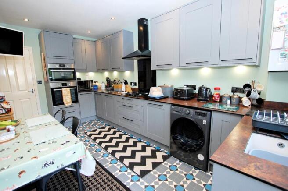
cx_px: 144
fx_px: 132
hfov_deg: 95.0
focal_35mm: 16
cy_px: 96
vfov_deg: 71.9
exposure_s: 1/100
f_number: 4.5
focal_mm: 11
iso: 800
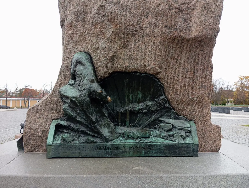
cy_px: 94
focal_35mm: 28
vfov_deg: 49.9
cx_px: 124
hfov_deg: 63.4
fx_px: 202
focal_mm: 4.22
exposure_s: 1/50
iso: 61
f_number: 1.8
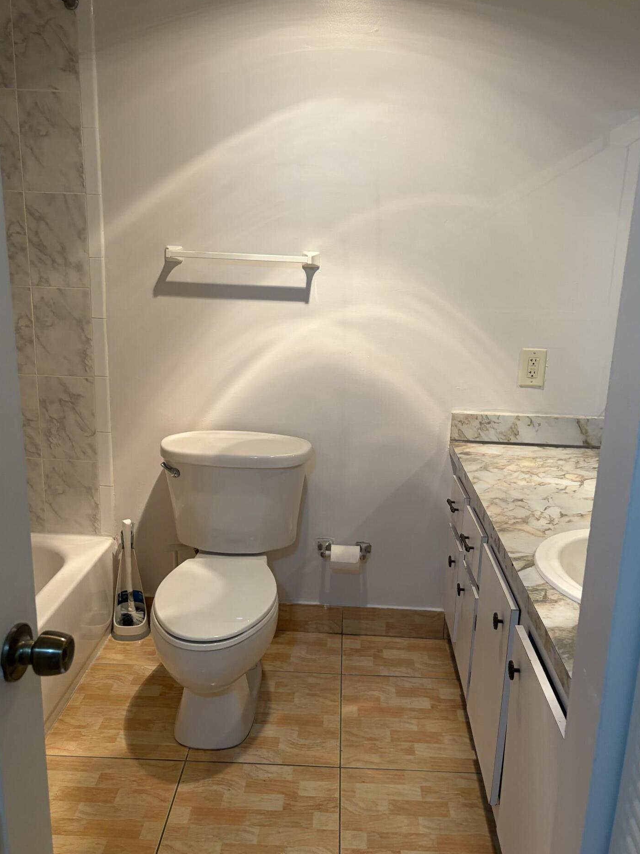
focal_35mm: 28
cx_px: 336
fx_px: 690
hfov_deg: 49.7
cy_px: 432
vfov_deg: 63.4
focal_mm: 5.96
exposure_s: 1/60
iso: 80
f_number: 1.6
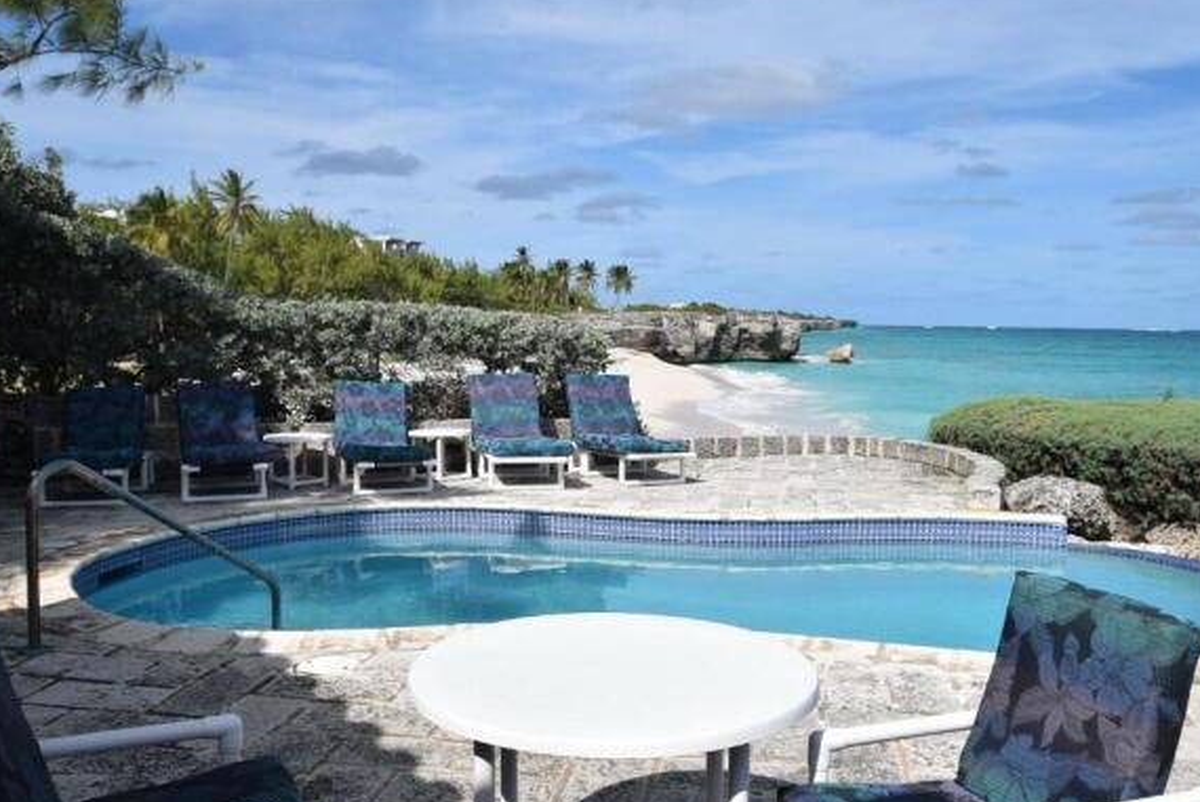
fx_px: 1034
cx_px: 632
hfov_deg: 60.2
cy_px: 380
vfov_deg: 42.4
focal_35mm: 31
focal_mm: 18
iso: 200
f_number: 11
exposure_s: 1/500
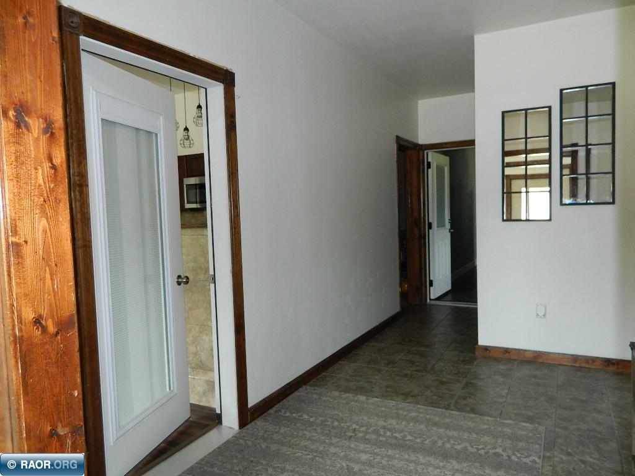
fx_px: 459
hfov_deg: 69.4
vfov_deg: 54.9
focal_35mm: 25
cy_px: 238
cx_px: 318
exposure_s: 1/30
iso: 200
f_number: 3.1
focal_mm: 4.5
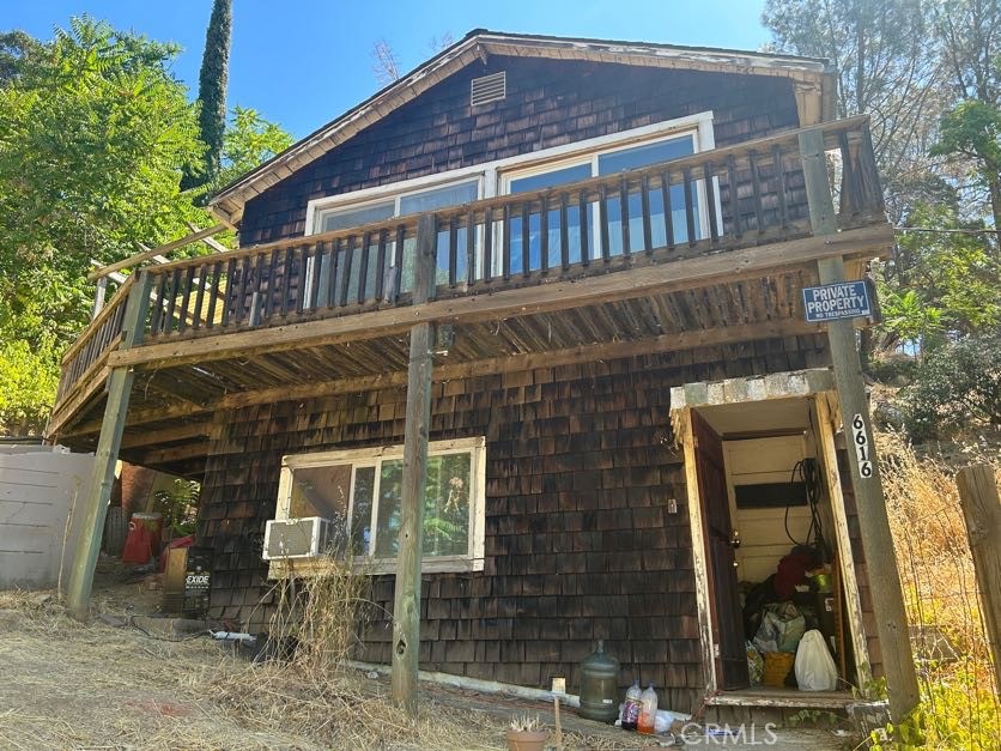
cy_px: 376
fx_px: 752
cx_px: 500
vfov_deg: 53.1
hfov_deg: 67.3
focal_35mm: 26
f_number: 1.5
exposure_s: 1/476
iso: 50
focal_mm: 5.7
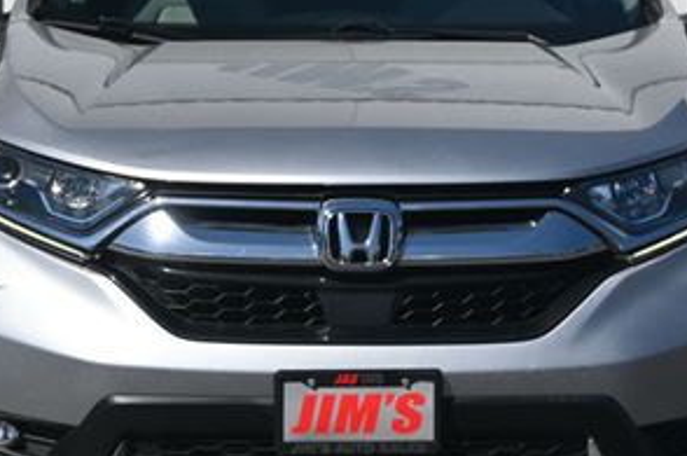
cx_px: 358
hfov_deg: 14.0
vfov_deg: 9.3
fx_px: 2802
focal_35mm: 147
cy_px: 133
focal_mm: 45
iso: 100
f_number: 6.3
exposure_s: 1/320
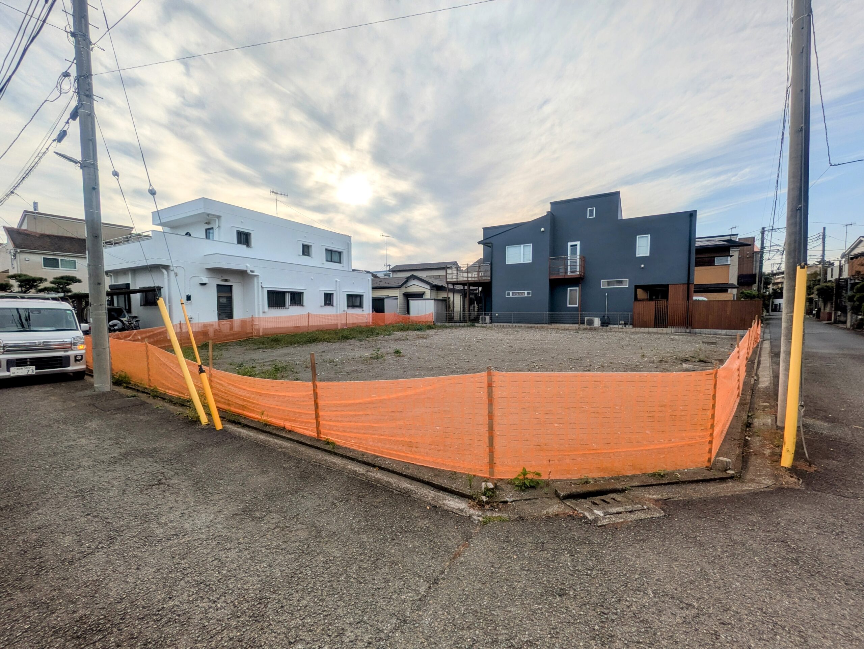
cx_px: 432
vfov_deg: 85.7
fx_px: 350
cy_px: 324
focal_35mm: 14
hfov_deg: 102.0
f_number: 2.2
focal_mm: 1.83
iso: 51
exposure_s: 1/2469
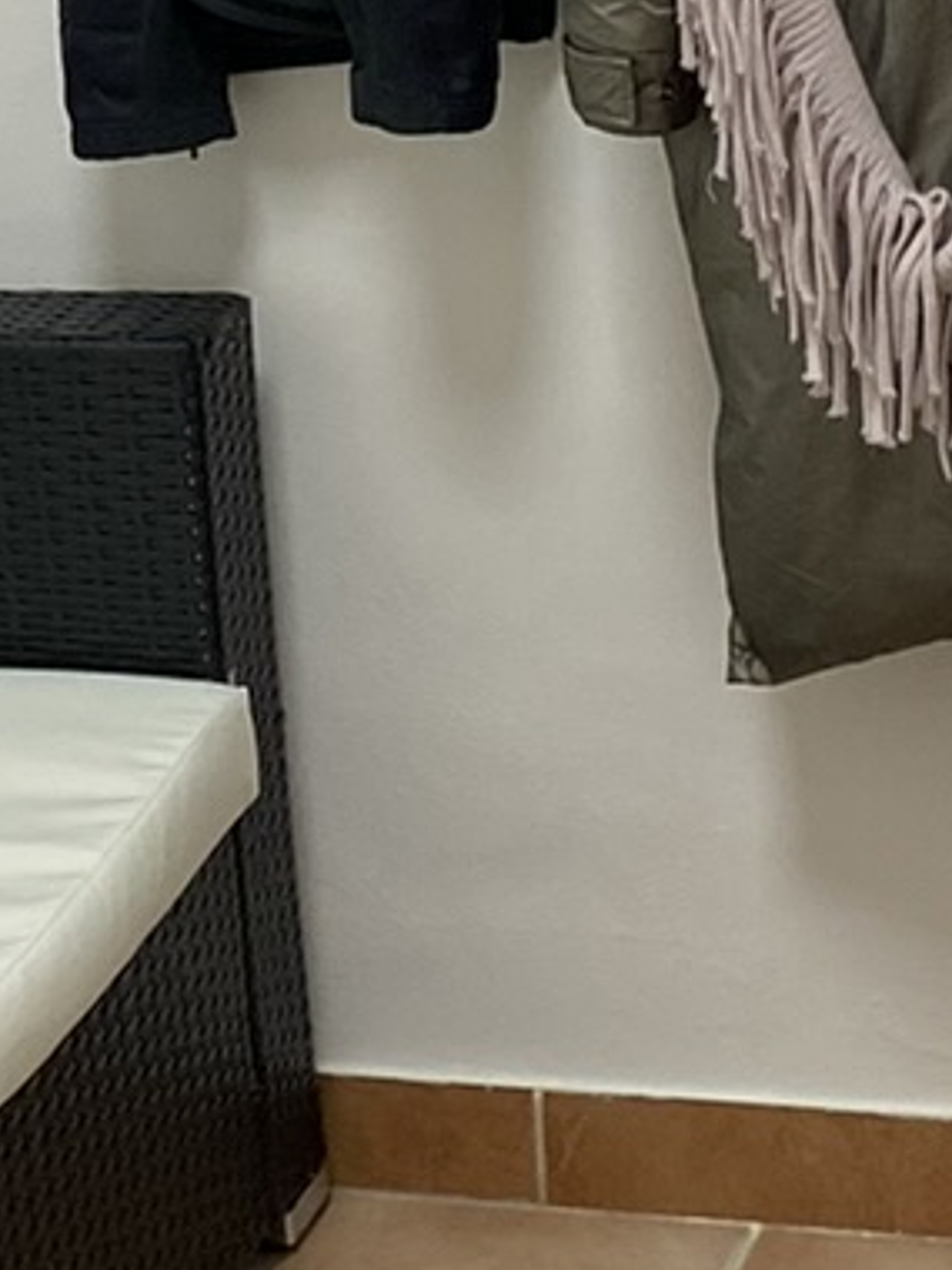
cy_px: 23
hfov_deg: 10.5
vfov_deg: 13.9
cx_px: 23
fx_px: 5134
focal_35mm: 140
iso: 125
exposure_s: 1/100
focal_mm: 4.25
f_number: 1.8
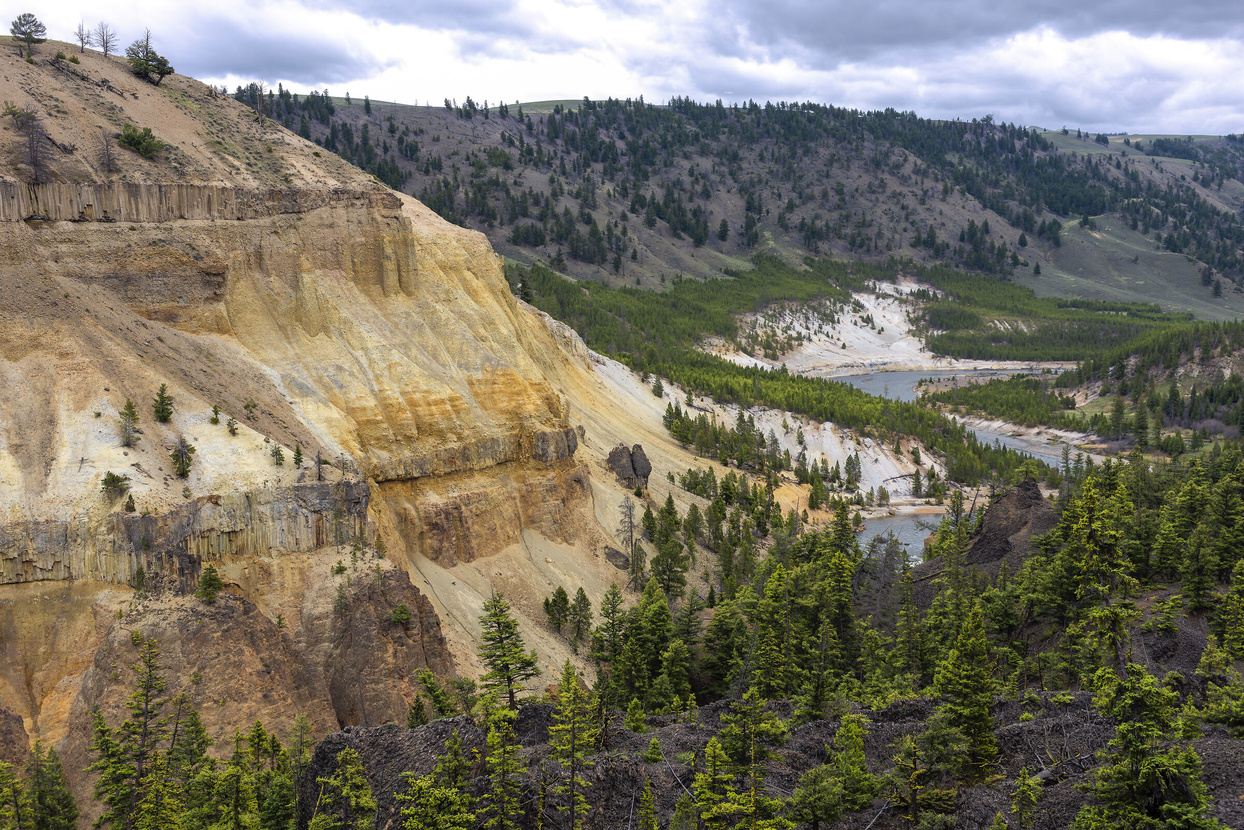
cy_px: 415
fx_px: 1383
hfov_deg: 48.4
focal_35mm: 40
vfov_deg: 33.4
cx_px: 622
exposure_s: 1/125
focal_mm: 40
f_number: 10
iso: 100
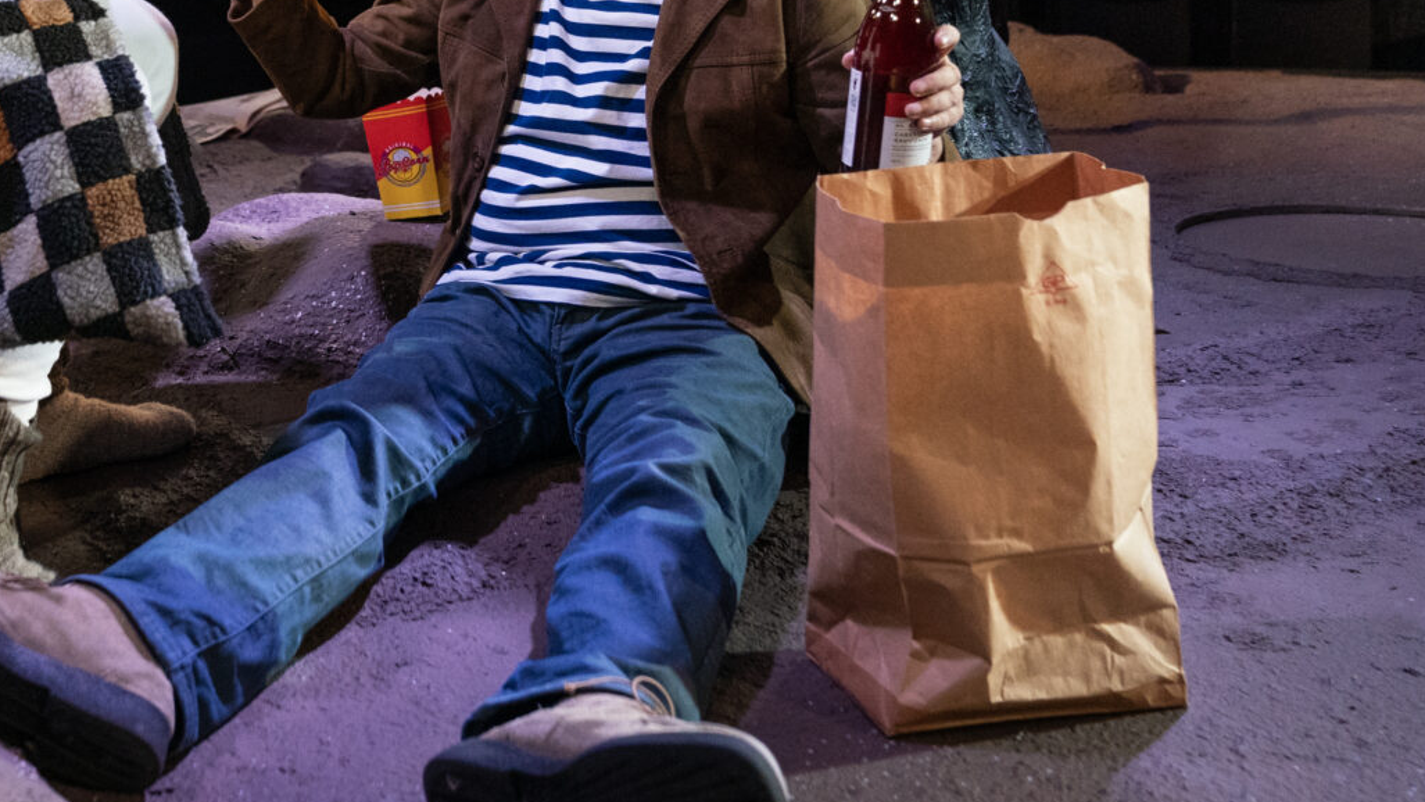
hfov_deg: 41.9
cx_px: 296
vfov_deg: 24.4
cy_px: 24
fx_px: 1776
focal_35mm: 47
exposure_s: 1/200
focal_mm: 24
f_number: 3.5
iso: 3200
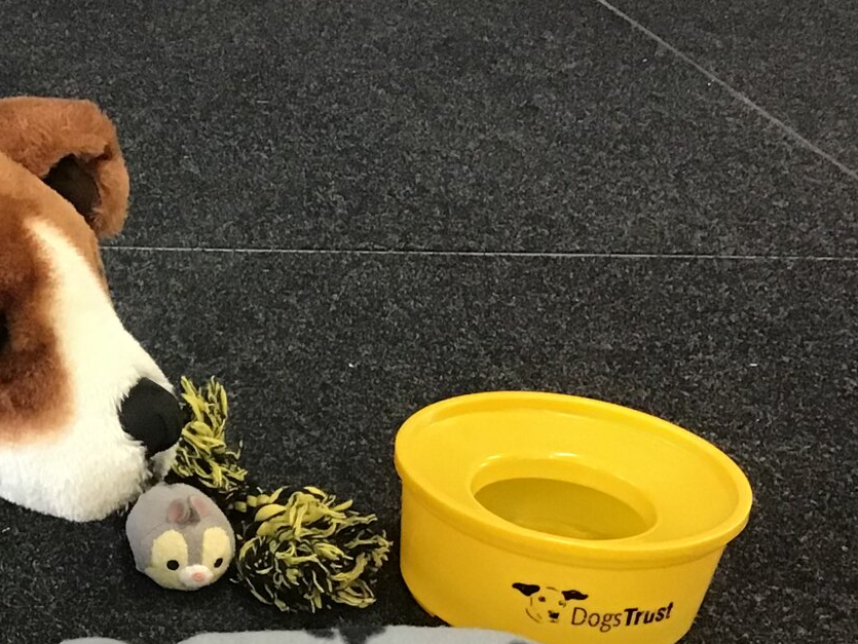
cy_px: 516
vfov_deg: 19.2
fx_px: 1885
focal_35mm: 76
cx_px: -12
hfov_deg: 24.4
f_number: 2.4
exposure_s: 1/33
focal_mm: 3.3
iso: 200
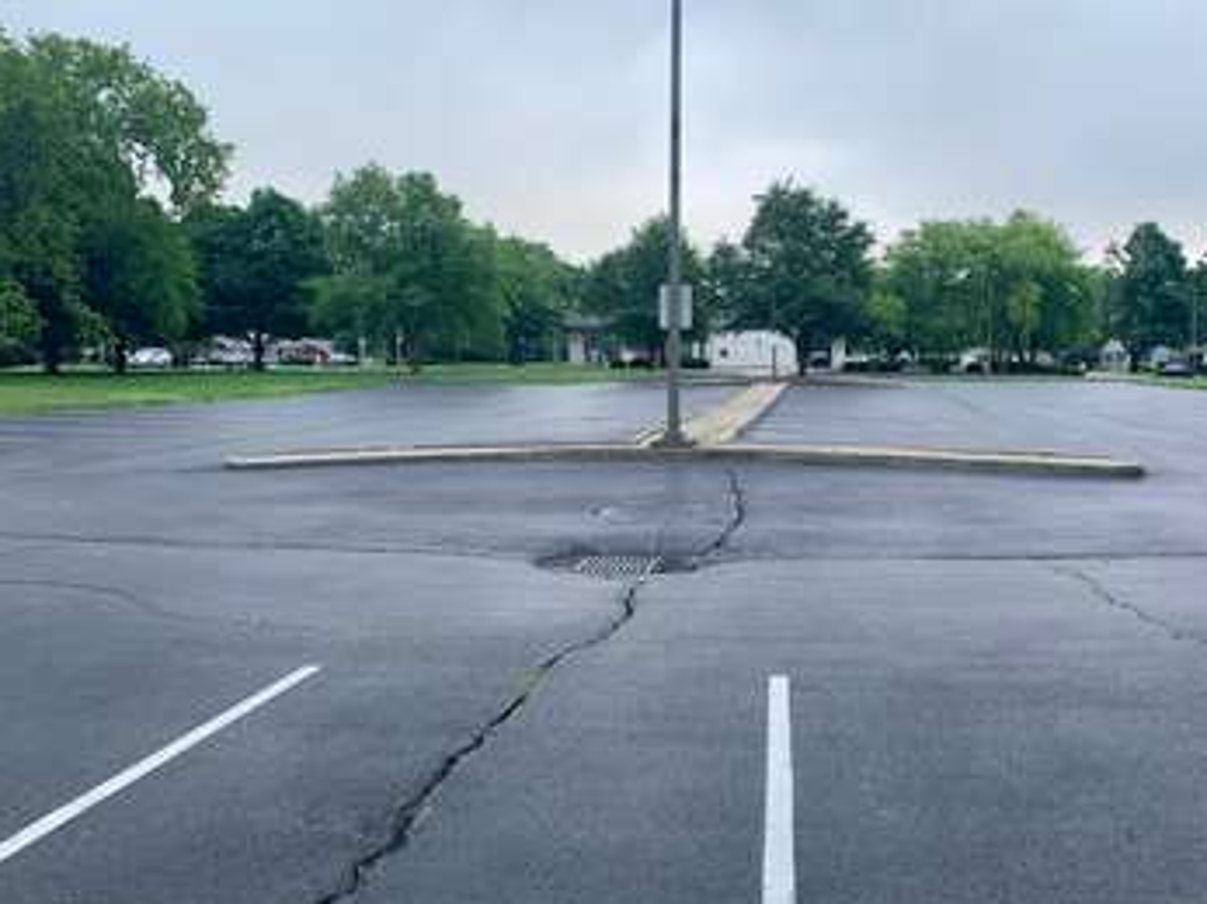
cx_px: 692
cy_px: 466
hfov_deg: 59.7
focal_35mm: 30
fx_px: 1046
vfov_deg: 46.8
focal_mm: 4.25
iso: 25
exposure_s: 1/507
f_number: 1.8
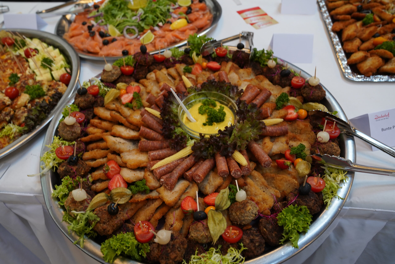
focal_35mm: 29
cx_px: 198
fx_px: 318
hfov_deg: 63.7
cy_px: 132
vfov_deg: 45.0
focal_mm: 29
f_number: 5
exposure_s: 1/100
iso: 2000
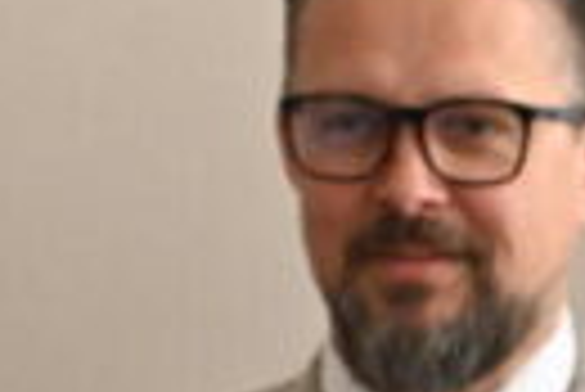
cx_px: 1102
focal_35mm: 260
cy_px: 734
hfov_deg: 7.6
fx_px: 4230
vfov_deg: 5.2
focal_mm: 45
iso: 2000
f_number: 4
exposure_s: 1/320
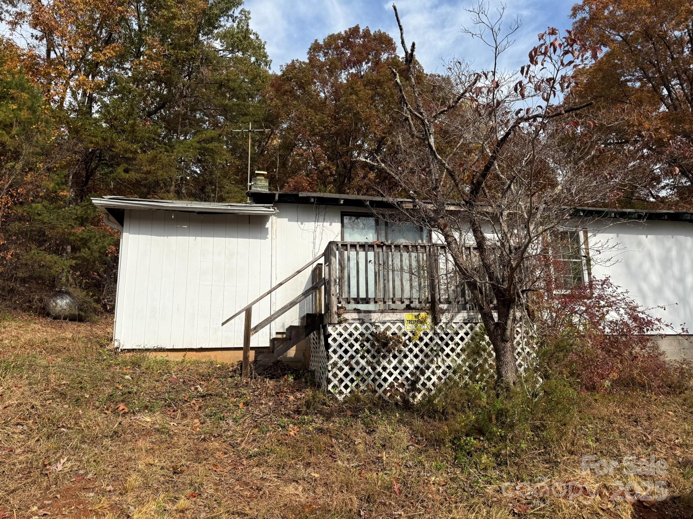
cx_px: 346
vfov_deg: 56.8
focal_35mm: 24
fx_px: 480
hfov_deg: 71.6
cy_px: 260
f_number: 1.78
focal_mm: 6.76
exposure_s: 1/3953
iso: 80
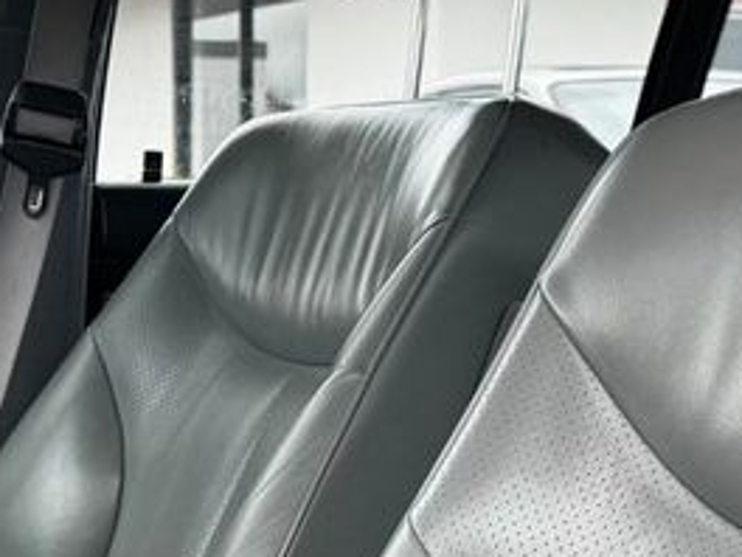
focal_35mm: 93
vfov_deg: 15.6
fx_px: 1993
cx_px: 289
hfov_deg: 21.1
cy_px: 571
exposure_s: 1/506
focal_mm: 6.76
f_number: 1.78
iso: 80
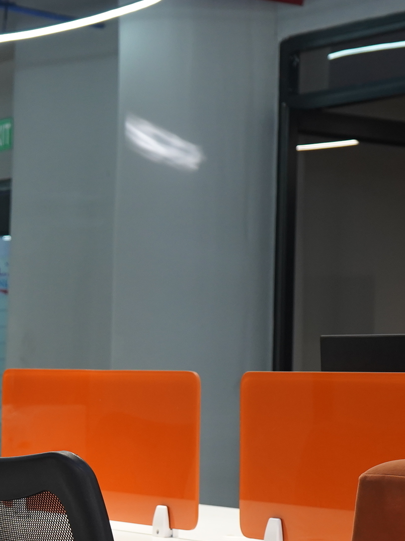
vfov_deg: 15.6
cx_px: 83
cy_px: 475
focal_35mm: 125
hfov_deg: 11.8
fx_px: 1950
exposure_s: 1/60
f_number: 5.6
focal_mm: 47
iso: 1250
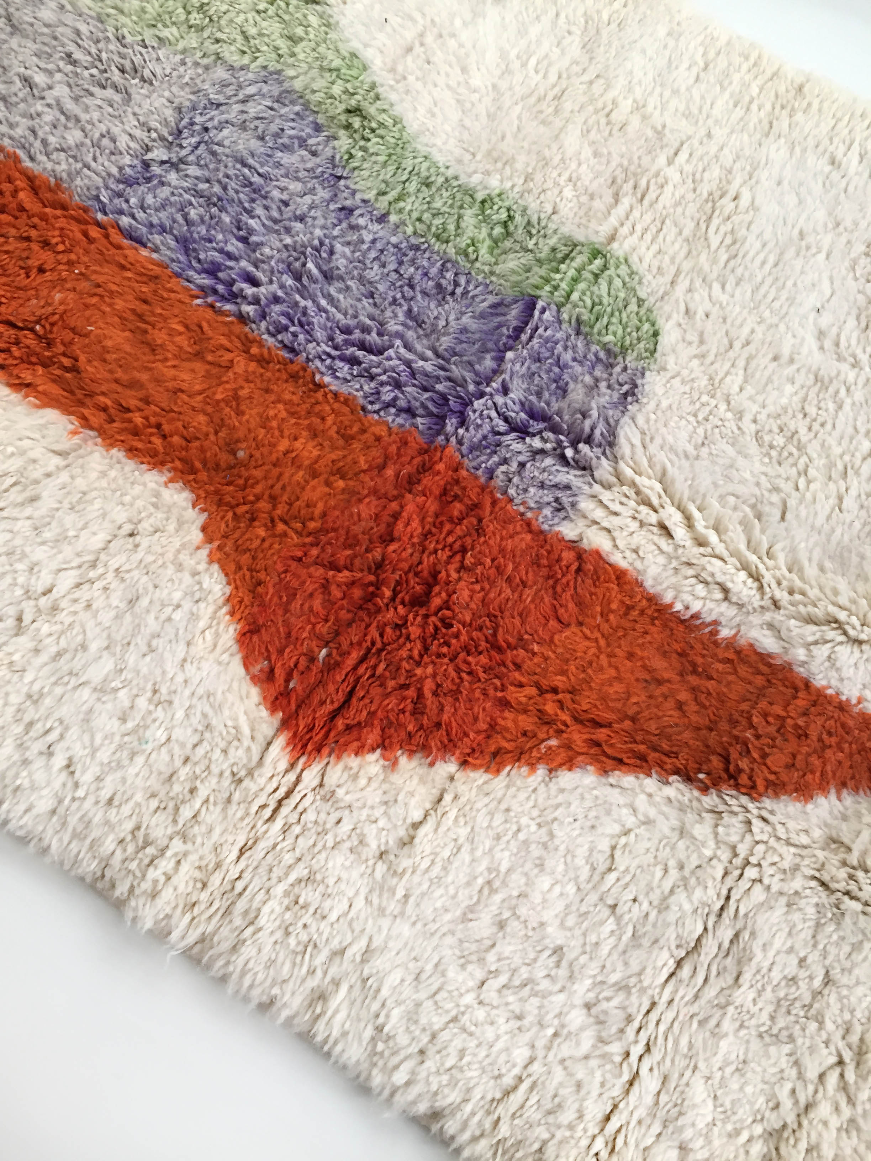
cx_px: 436
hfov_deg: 48.2
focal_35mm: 29
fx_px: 973
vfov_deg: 61.7
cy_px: 580
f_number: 2.2
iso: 80
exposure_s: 1/33
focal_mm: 4.15
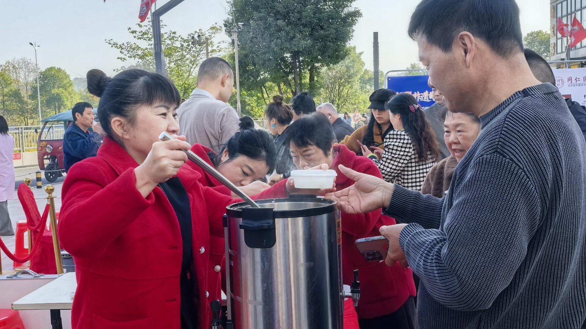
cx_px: 294
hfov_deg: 44.6
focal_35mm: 46
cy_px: 180
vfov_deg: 26.0
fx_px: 715
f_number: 4
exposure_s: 1/100
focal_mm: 6.98
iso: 64
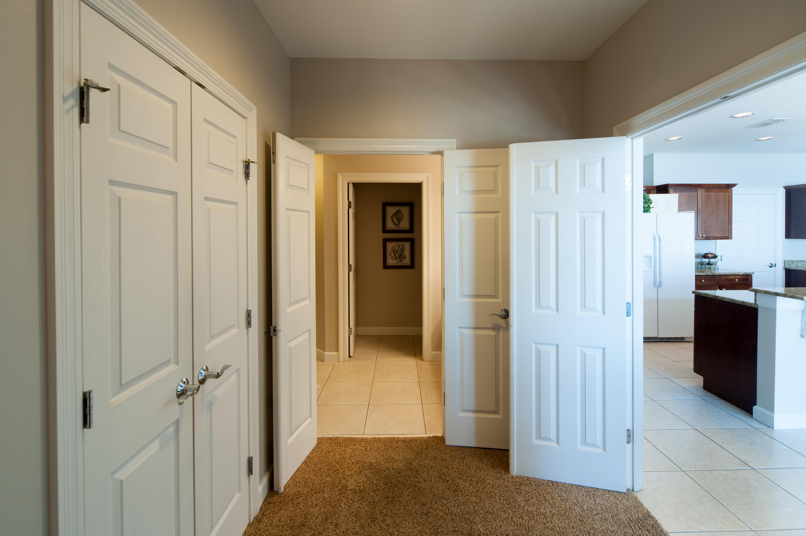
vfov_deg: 77.2
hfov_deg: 100.4
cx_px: 403
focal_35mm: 15
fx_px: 336
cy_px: 268
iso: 200
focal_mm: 15
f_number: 8
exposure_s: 1/8
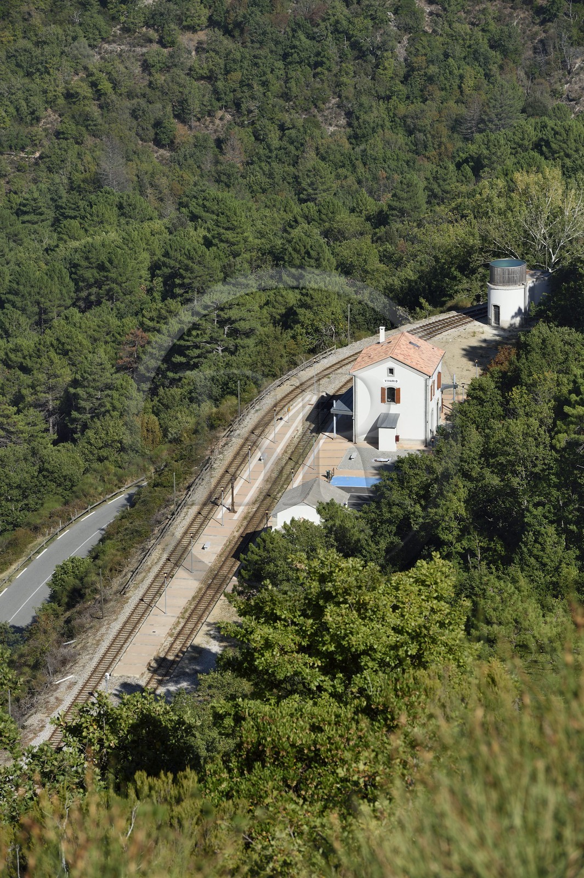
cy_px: 439
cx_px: 292
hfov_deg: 6.9
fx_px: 4872
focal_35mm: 200
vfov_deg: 10.3
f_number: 13
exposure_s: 1/320
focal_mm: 200
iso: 200
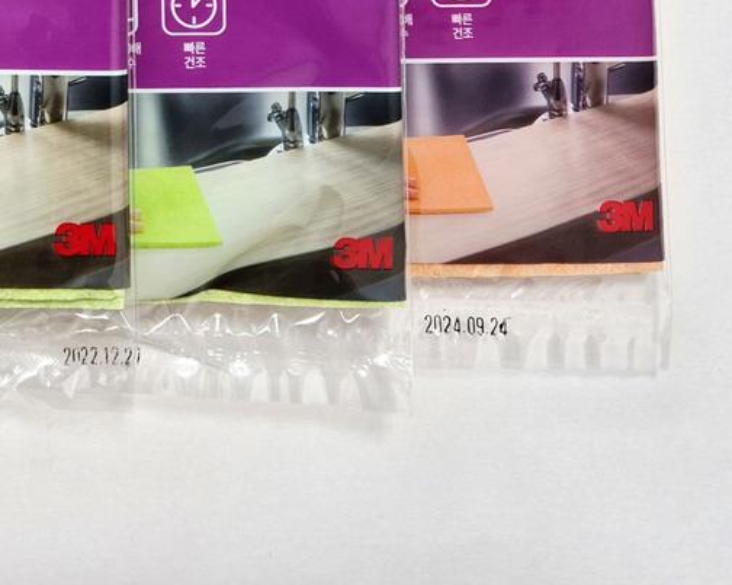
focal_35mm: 57
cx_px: -46
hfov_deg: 30.1
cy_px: -97
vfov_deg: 24.4
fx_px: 1235
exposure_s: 1/120
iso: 200
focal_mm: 5.4
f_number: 1.8
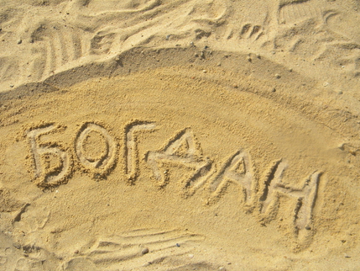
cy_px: 140
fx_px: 447
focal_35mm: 43
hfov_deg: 43.8
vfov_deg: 33.6
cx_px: 174
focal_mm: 7.3
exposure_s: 1/281
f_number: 7.6
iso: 80
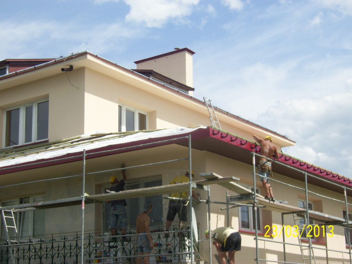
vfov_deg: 22.3
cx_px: 176
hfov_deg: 29.4
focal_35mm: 66
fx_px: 671
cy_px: 132
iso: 80
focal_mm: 11
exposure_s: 1/200
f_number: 8
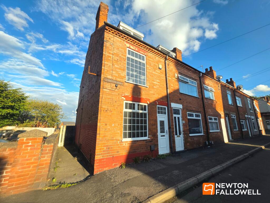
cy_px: 102
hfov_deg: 106.2
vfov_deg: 89.9
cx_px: 135
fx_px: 101
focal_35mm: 13
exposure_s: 1/1000
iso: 40
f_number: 1.9
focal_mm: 2.2
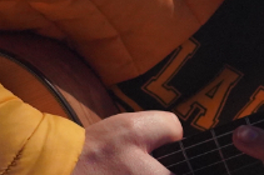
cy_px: 59
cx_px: 297
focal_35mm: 216
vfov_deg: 6.3
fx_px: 1582
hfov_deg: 9.4
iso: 6400
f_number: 4
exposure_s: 1/160
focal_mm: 35
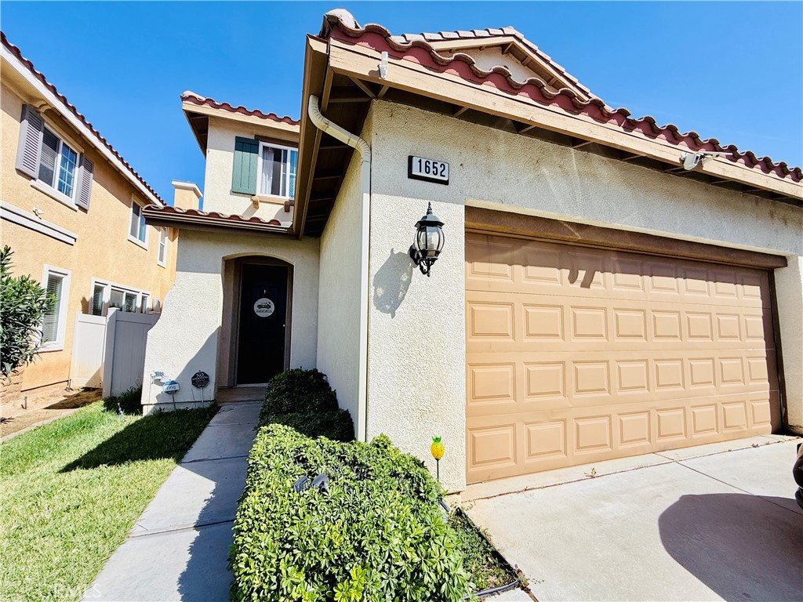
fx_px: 325
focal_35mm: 14
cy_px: 301
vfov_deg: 85.7
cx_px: 402
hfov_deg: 102.1
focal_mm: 2.22
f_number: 2.2
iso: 50
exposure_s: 1/3460
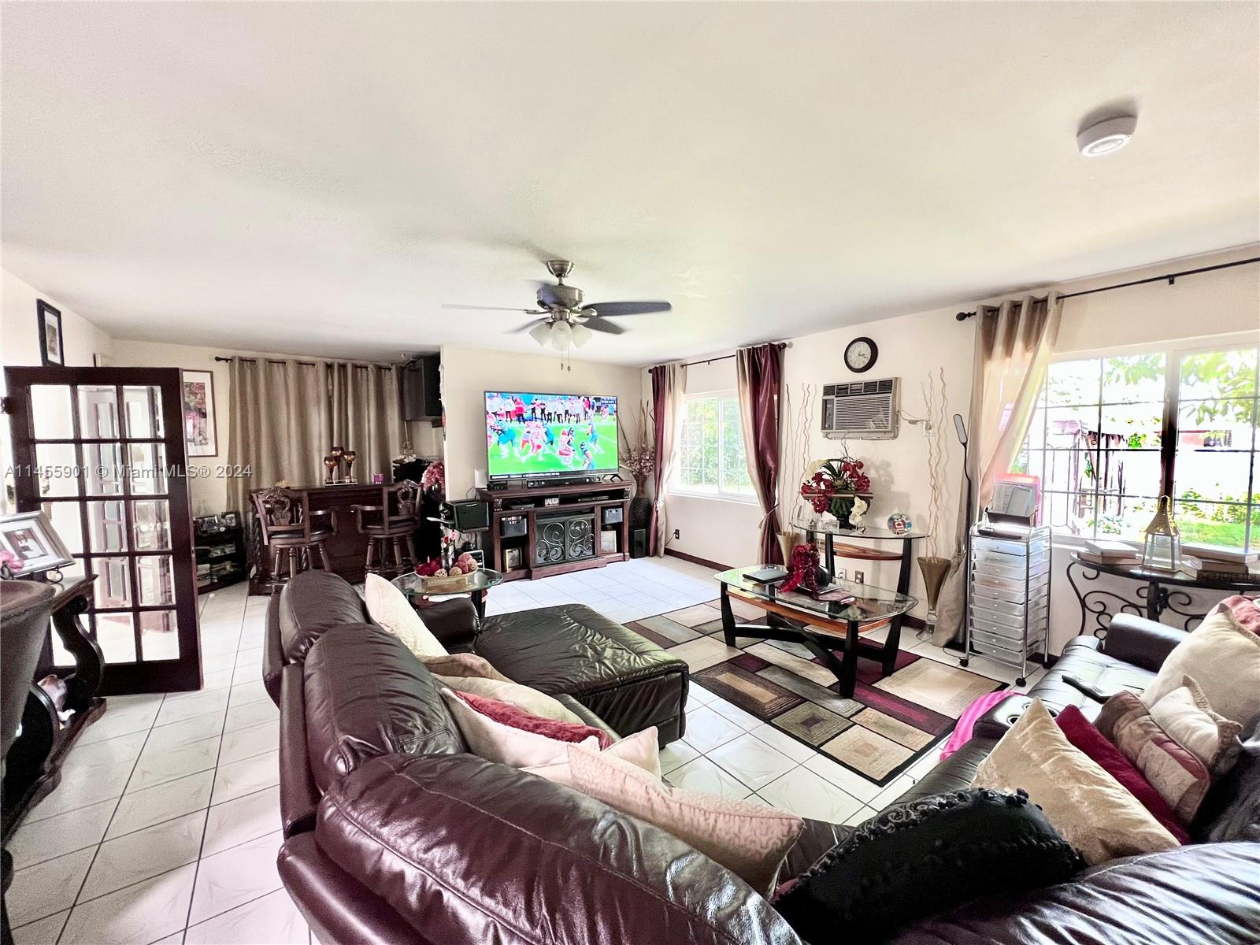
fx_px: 473
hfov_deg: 106.2
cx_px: 630
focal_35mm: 13
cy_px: 472
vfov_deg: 89.9
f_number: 1.8
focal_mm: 1.57
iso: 160
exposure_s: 1/60
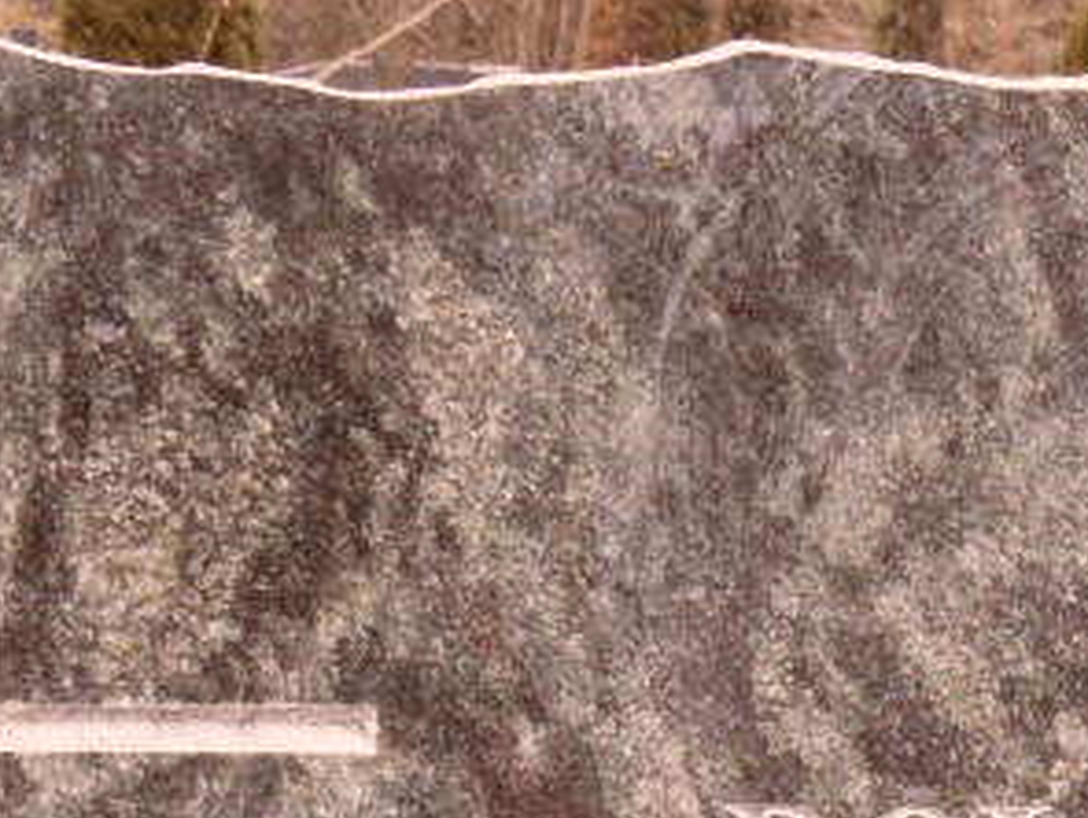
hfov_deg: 9.4
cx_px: 1143
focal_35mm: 208
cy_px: 1408
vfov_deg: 7.0
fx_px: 6546
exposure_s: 1/90
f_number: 4
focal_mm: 10.3
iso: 100
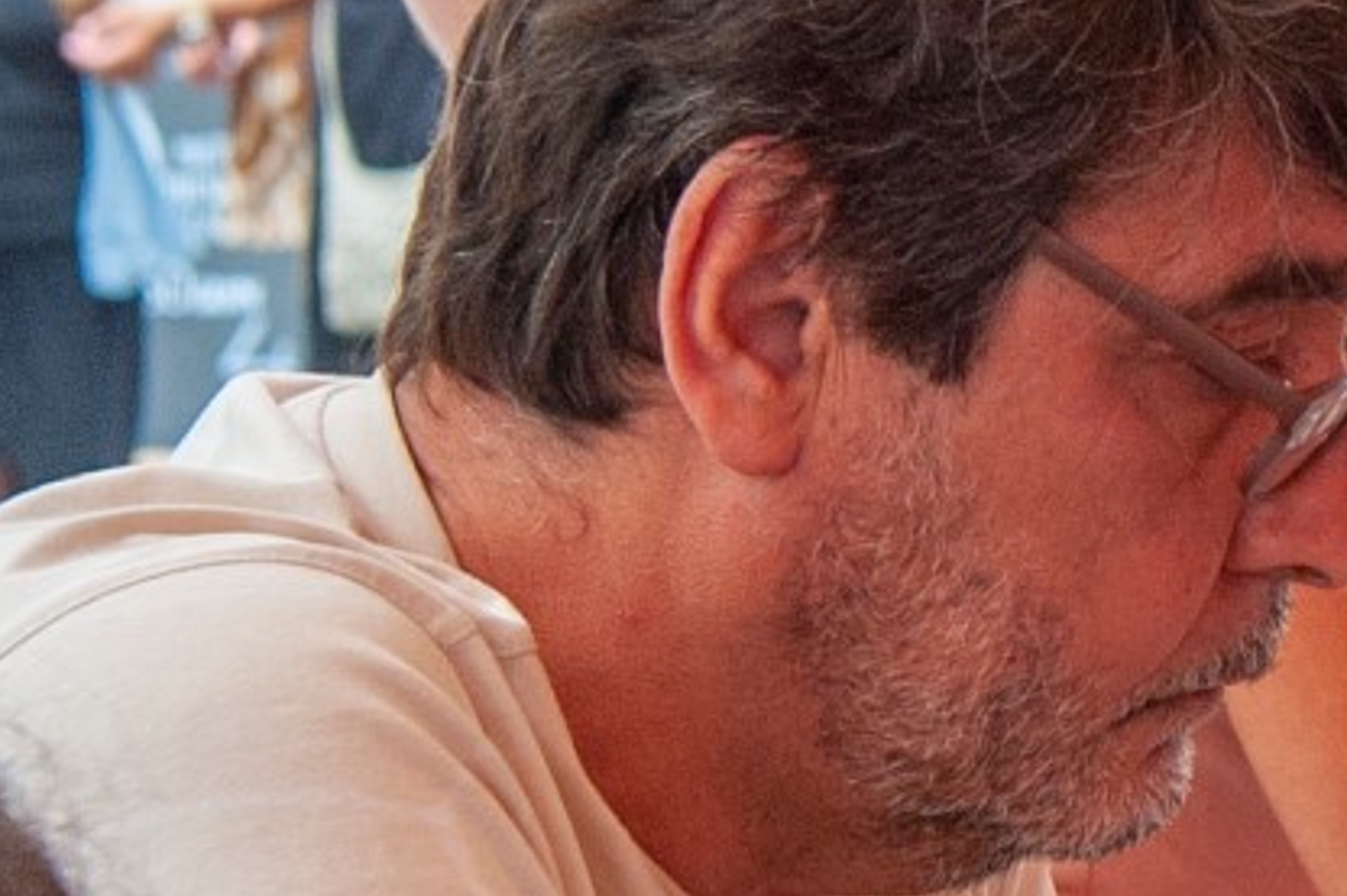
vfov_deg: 6.2
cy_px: 154
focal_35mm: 221
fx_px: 8265
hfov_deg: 8.5
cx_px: 3176
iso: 320
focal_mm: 46
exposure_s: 1/160
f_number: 6.3
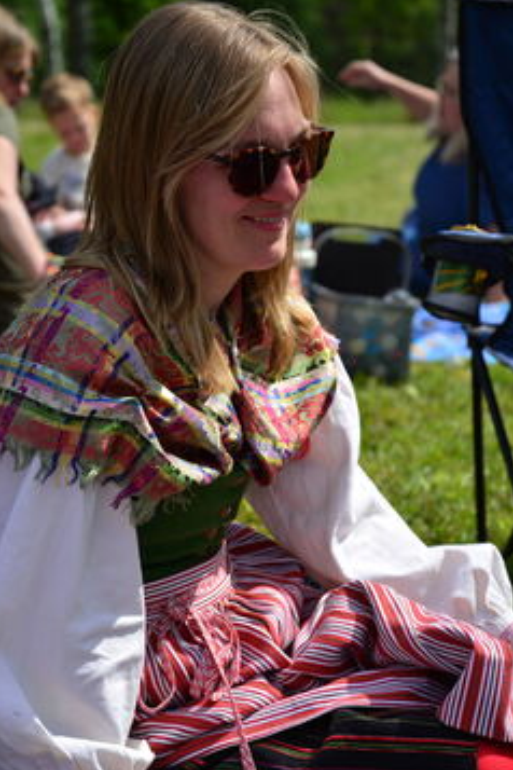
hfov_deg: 14.4
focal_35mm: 95
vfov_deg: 21.5
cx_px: 231
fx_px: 2030
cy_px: 407
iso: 100
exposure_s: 1/500
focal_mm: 85
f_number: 5.6
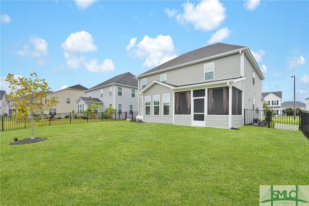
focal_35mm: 16
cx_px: 154
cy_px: 103
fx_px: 142
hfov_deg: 95.0
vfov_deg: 72.0
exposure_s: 1/80
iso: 320
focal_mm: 16.5
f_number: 9
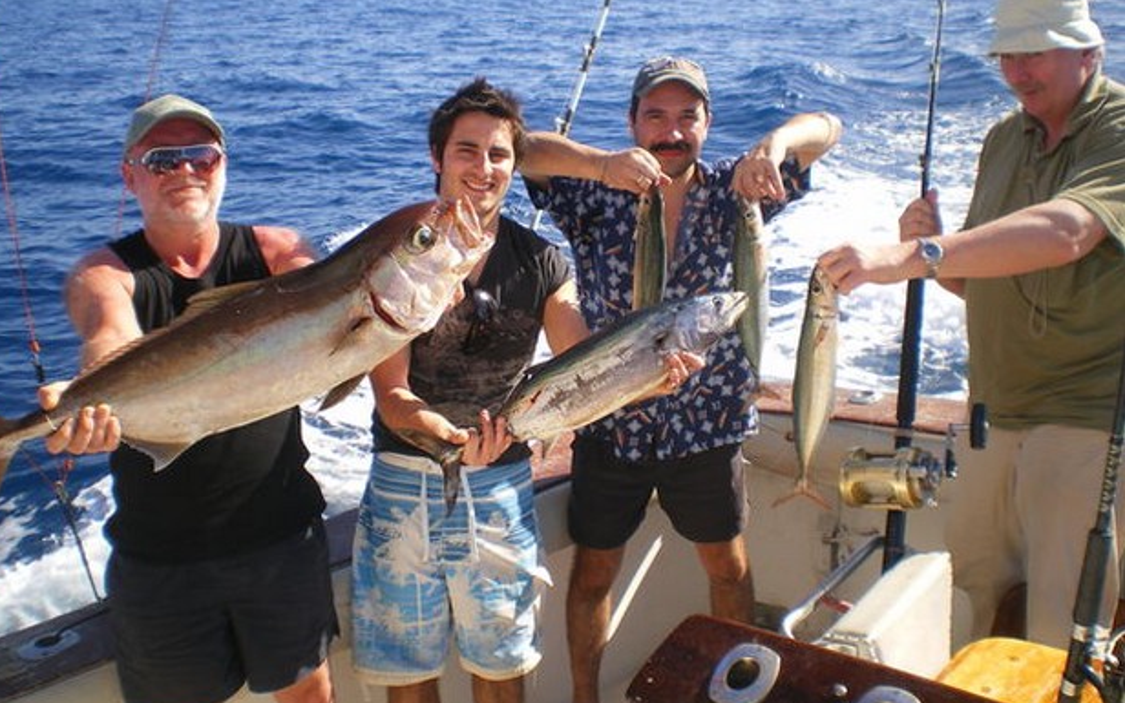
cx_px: 552
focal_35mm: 39
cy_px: 299
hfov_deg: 50.4
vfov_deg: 32.7
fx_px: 1196
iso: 50
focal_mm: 6.3
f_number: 4.6
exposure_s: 1/250
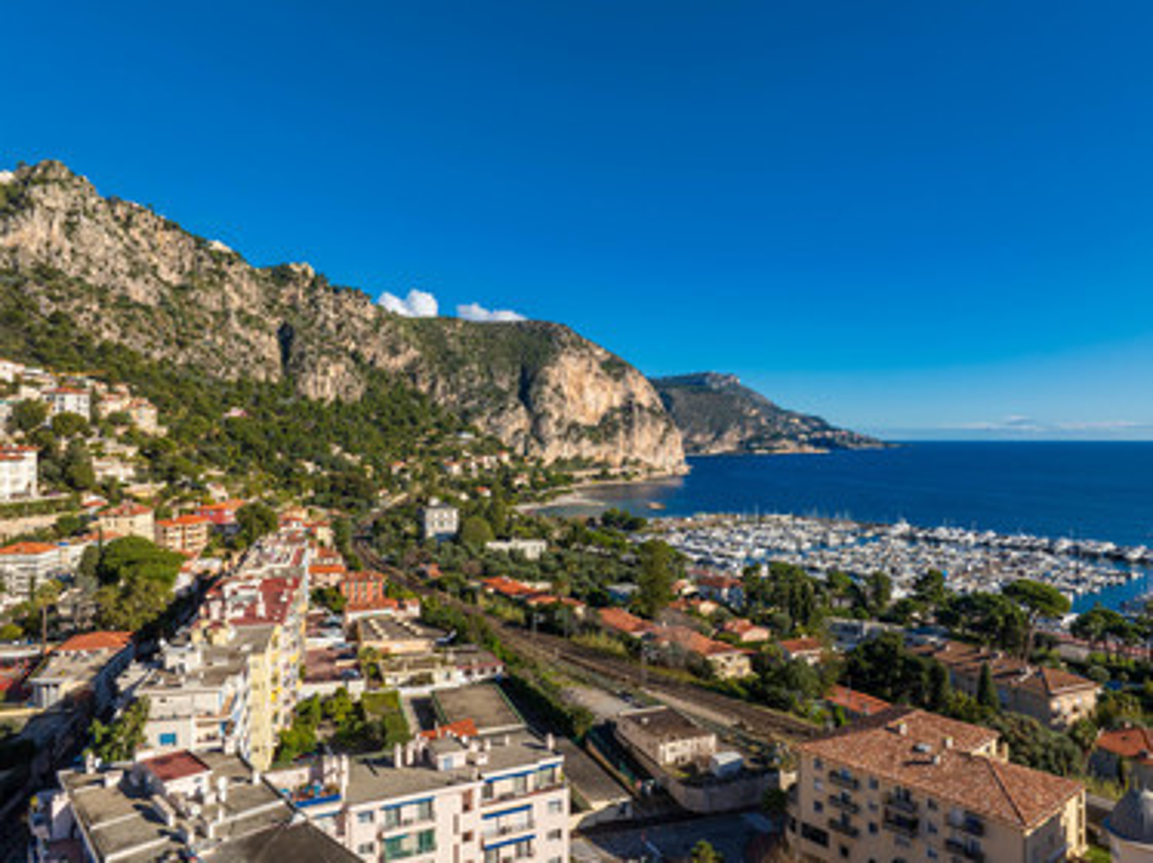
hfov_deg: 71.6
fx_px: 799
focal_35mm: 24
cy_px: 432
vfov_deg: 56.8
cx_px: 576
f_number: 11
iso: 100
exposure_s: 1/200
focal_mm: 12.3
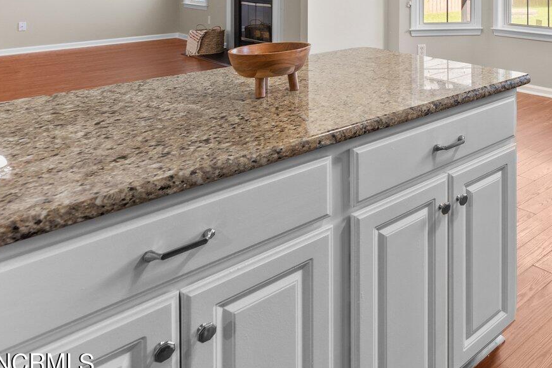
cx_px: 563
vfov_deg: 34.7
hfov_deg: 46.8
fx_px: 506
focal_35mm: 33
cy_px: -31
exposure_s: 1/6
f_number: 6.3
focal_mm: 14
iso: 400
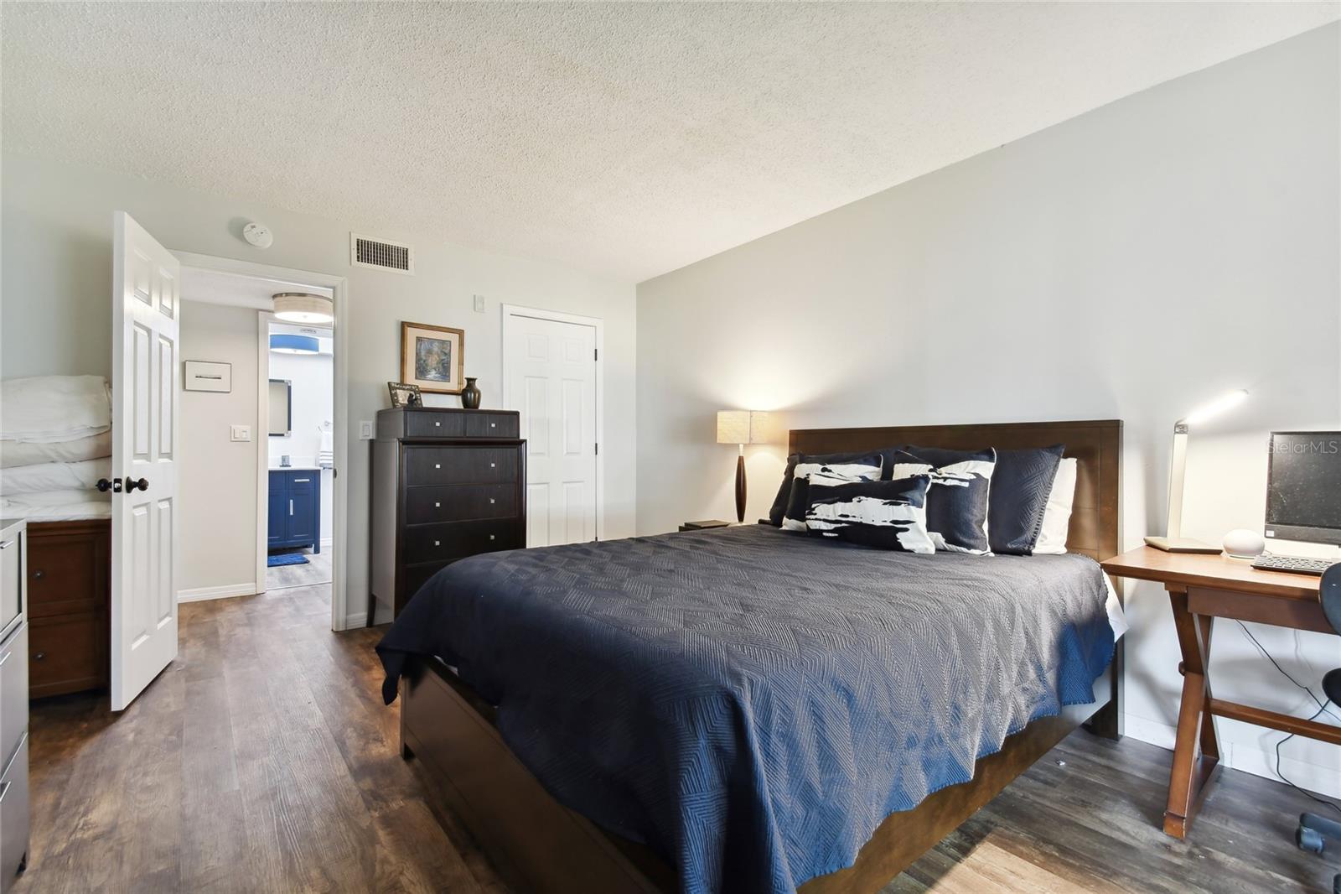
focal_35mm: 15
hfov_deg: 100.4
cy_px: 447
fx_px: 559
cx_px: 670
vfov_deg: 77.3
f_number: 8
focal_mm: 10
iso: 100
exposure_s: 1/1.25
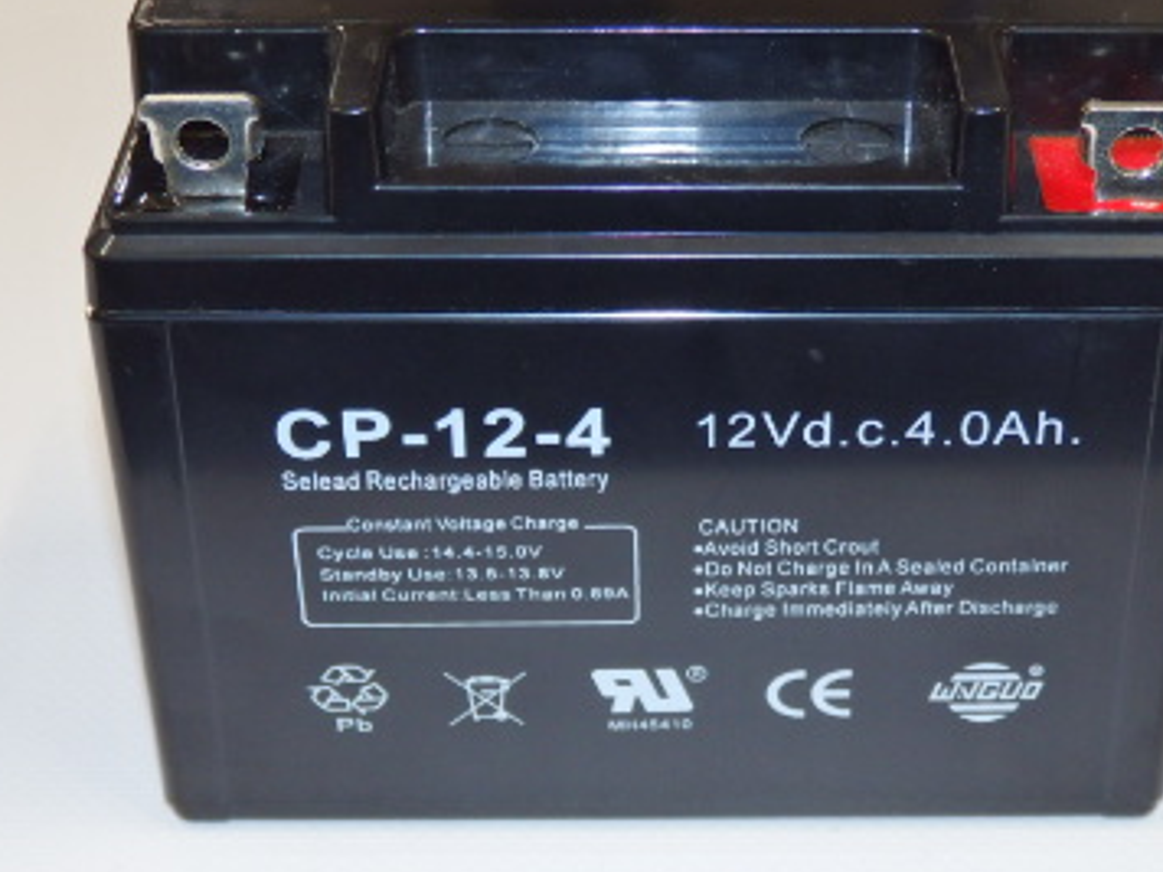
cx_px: 683
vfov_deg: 20.4
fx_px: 2419
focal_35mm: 72
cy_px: 349
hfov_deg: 27.0
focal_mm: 7.3
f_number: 3.7
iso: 200
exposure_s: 1/40
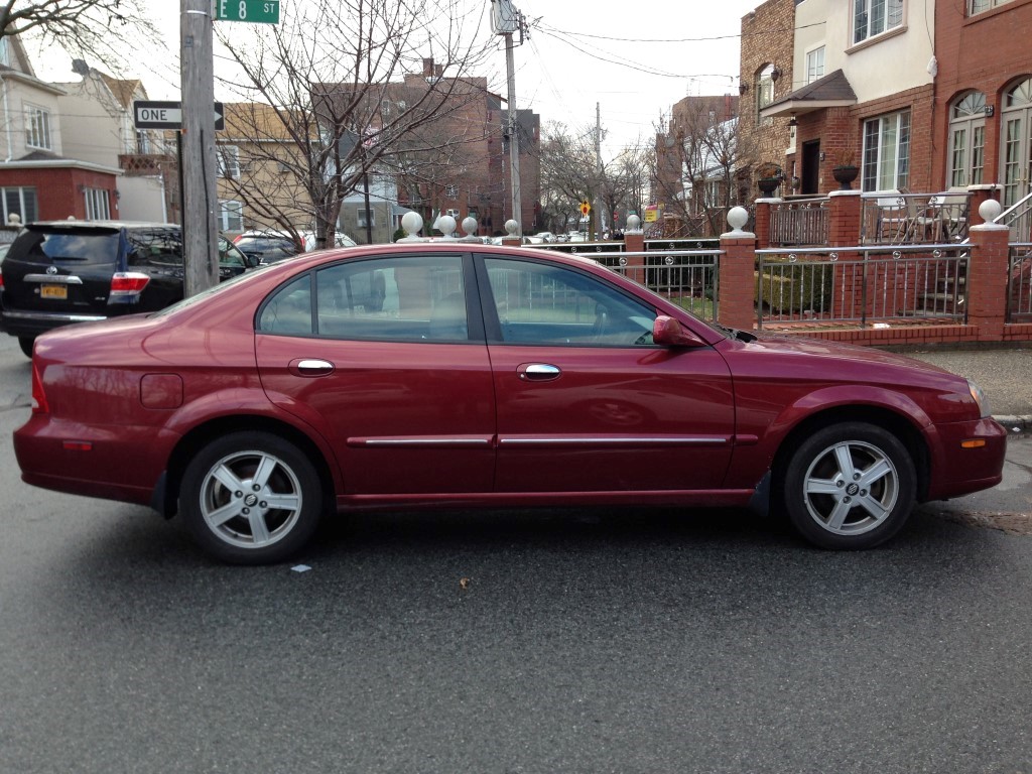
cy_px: 387
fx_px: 984
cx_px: 516
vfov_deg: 42.9
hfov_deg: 55.4
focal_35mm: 33
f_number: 2.4
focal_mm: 4.12
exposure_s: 1/218
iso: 50
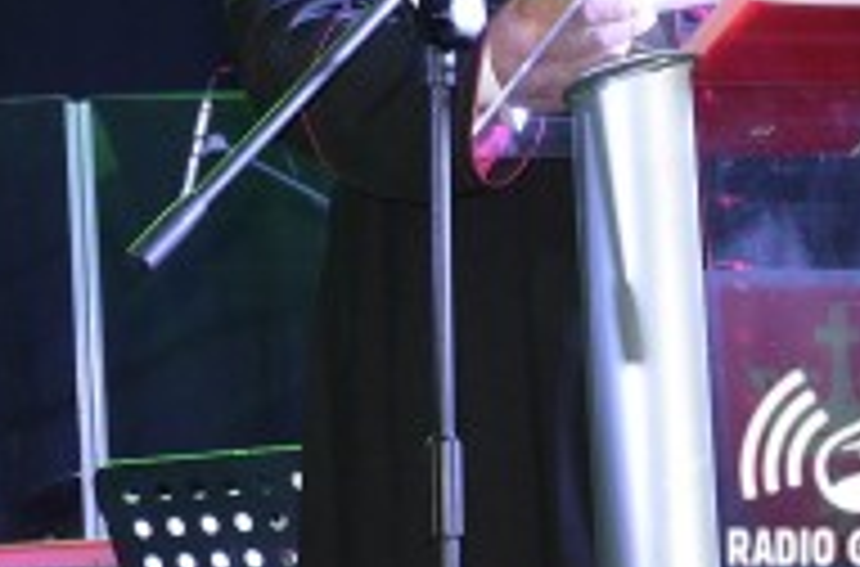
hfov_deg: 7.7
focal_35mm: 267
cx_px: -47
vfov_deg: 5.1
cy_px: -63
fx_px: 6362
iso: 3200
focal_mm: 75
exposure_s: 1/60
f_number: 7.1
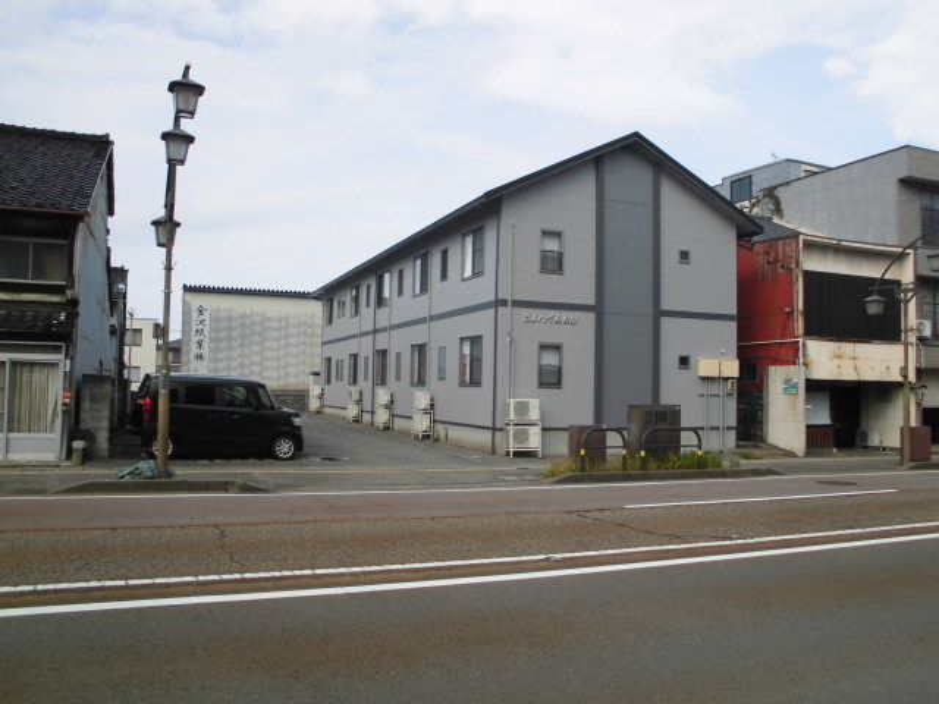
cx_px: 470
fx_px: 787
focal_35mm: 29
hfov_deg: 61.7
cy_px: 352
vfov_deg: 48.2
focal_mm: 5.3
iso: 100
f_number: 3.7
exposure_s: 1/320
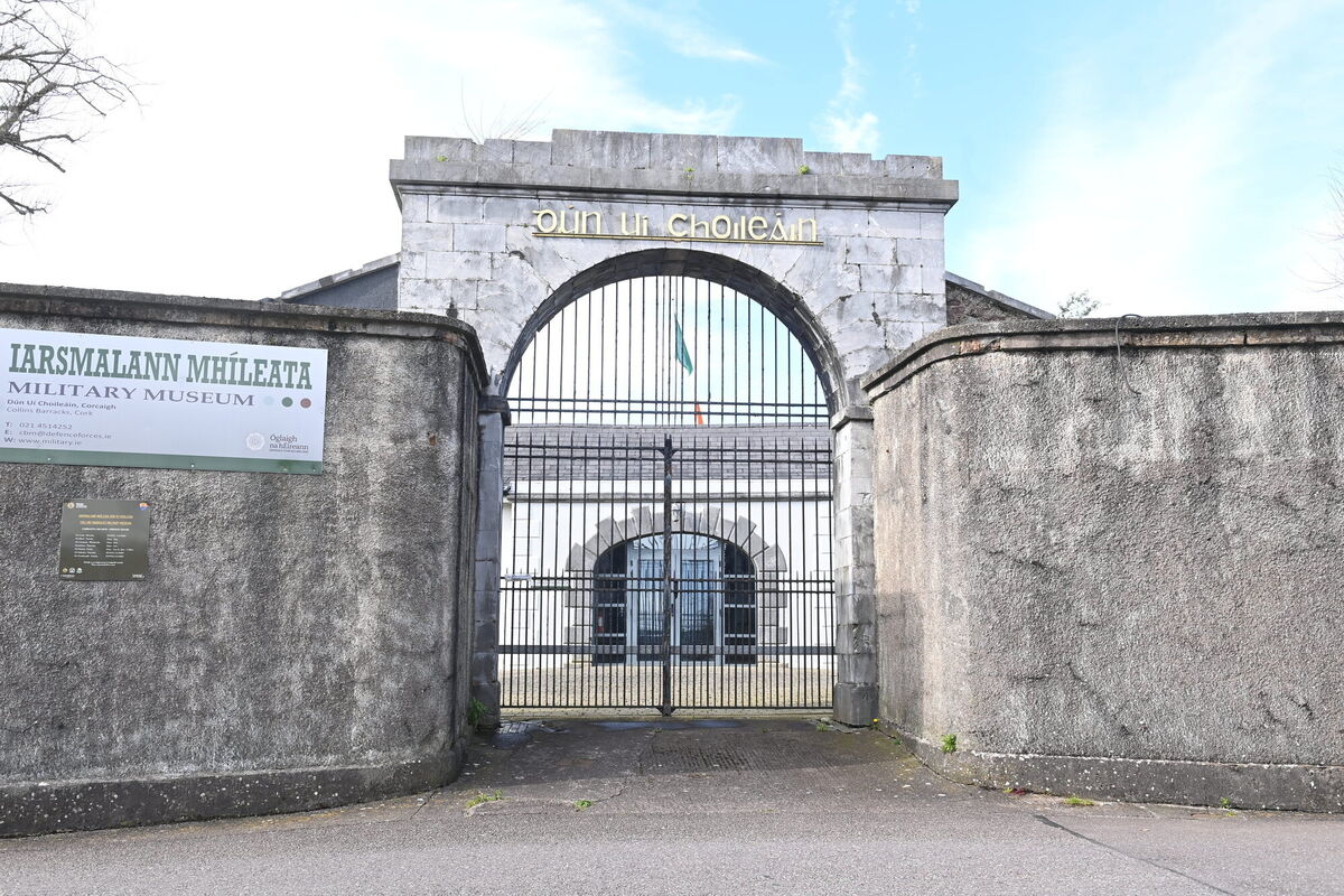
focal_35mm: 34
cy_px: 448
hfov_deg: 55.8
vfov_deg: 38.9
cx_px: 672
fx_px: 1269
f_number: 7.1
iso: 500
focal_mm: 34
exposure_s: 1/320
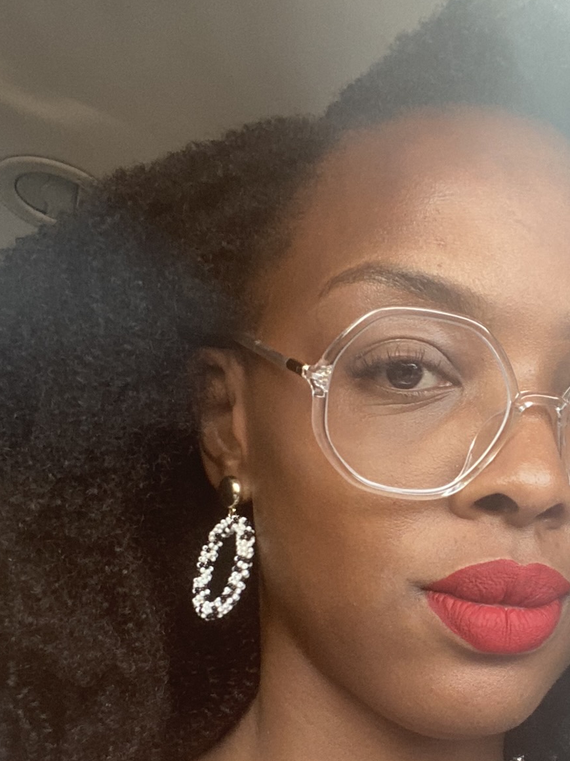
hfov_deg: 26.9
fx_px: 1164
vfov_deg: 35.8
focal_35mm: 53
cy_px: 517
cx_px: 465
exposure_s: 1/60
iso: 125
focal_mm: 2.71
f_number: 2.2
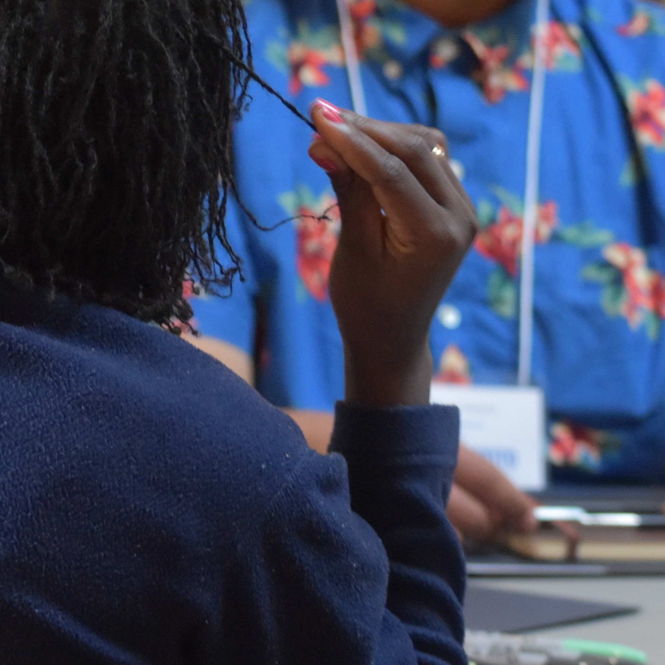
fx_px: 7325
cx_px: -218
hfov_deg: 5.2
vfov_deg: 5.2
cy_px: 82
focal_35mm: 337
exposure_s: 1/60
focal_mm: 80
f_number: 4.5
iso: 2000
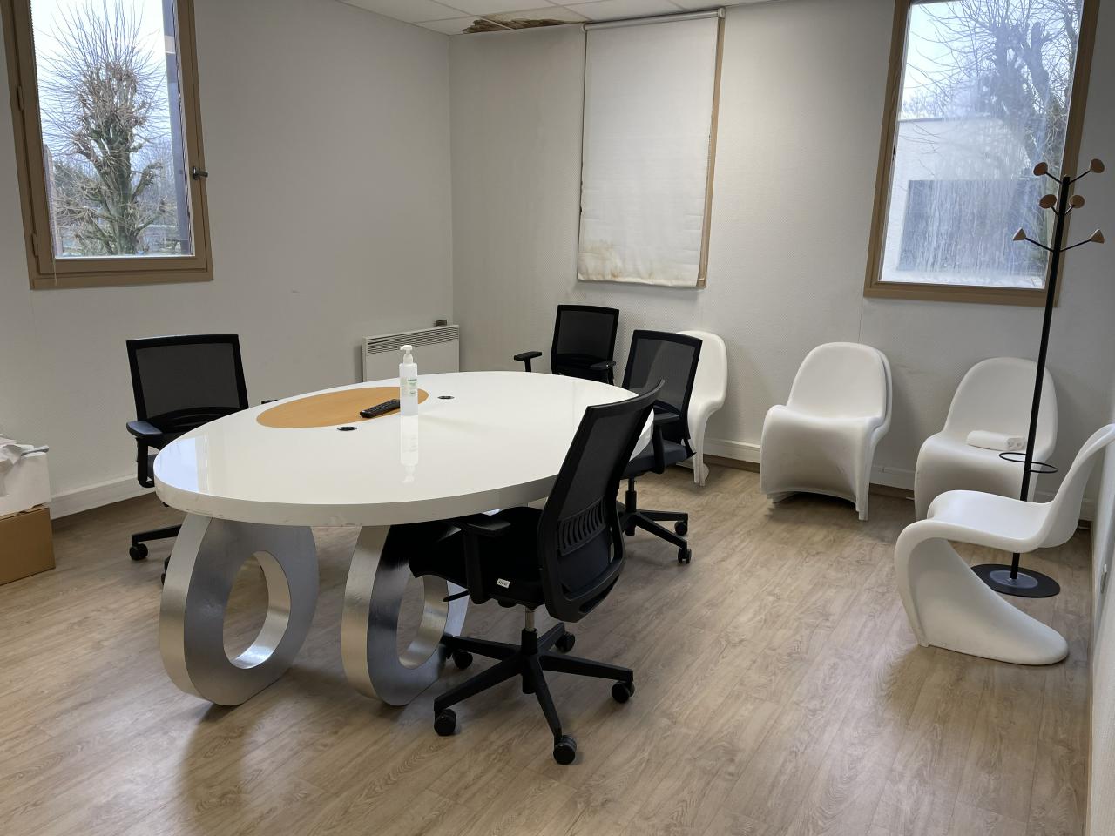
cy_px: 418
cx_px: 558
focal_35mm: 26
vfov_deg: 53.1
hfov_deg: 67.3
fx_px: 837
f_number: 1.6
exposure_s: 1/100
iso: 80
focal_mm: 4.2
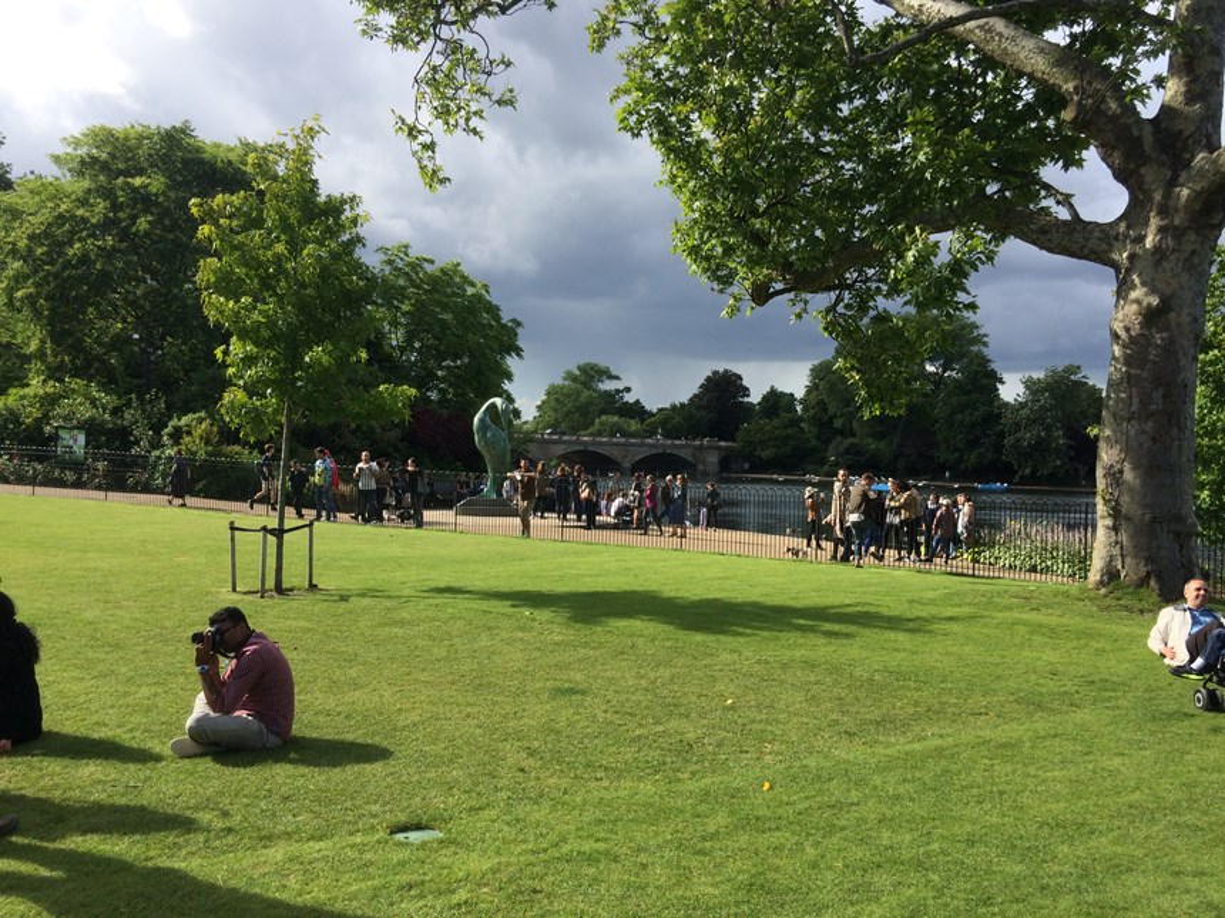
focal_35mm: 29
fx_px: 1026
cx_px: 612
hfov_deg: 61.7
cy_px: 459
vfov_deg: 48.2
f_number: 2.2
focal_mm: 4.15
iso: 32
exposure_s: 1/1172
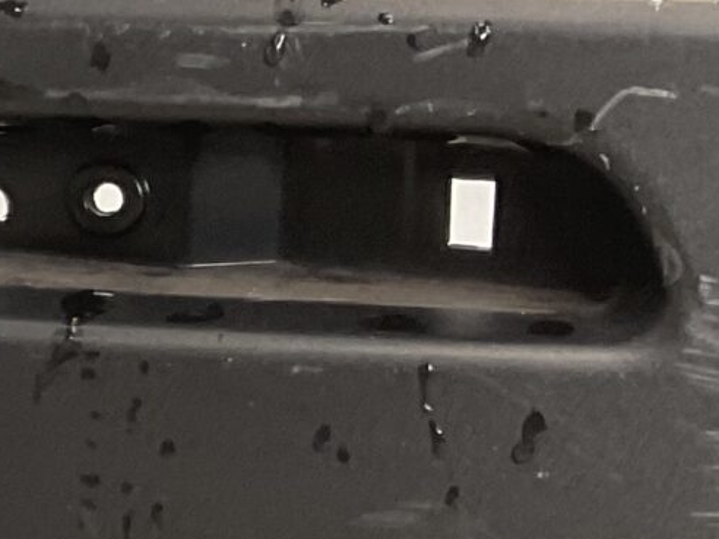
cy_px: 292
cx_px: -1115
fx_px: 3136
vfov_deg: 9.8
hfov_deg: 10.7
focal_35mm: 151
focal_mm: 3
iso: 25
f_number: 1.8
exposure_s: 1/120
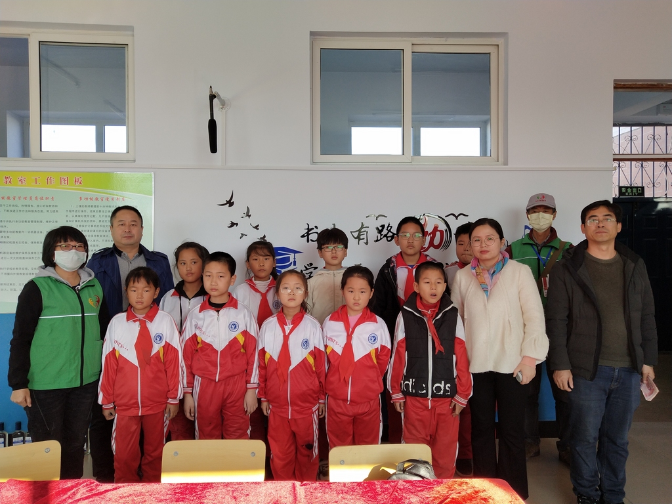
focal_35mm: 30
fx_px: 582
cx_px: 336
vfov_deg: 46.8
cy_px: 252
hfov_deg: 60.0
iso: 118
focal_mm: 3.95
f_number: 1.8
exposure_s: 1/281
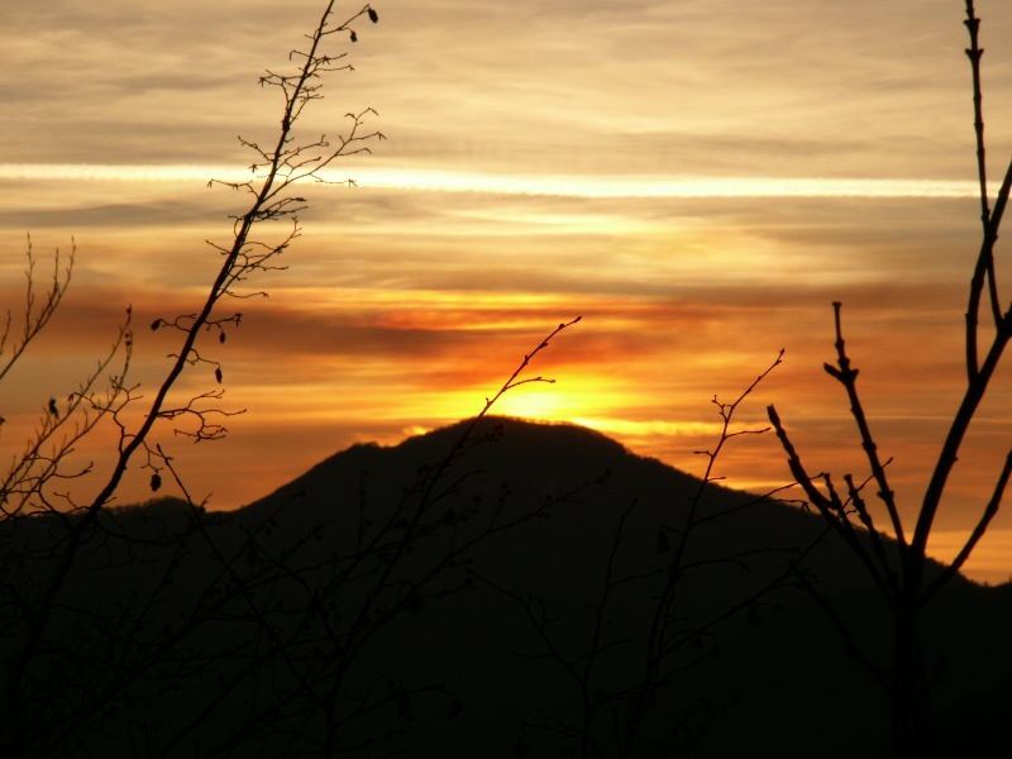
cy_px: 380
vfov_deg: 8.1
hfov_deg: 10.7
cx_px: 506
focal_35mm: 184
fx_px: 5379
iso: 50
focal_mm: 30.13
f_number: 8
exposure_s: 1/400
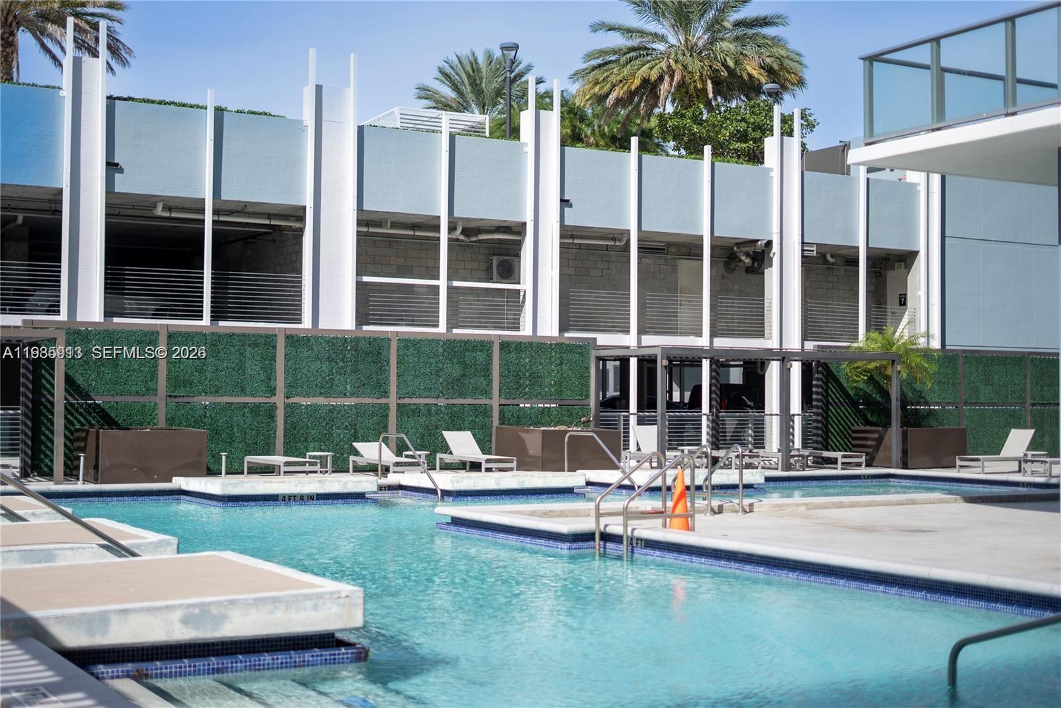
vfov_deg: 27.0
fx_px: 1474
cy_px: 354
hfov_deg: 39.6
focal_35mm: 50
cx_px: 530
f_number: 1.8
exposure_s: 1/2500
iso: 80
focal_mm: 50
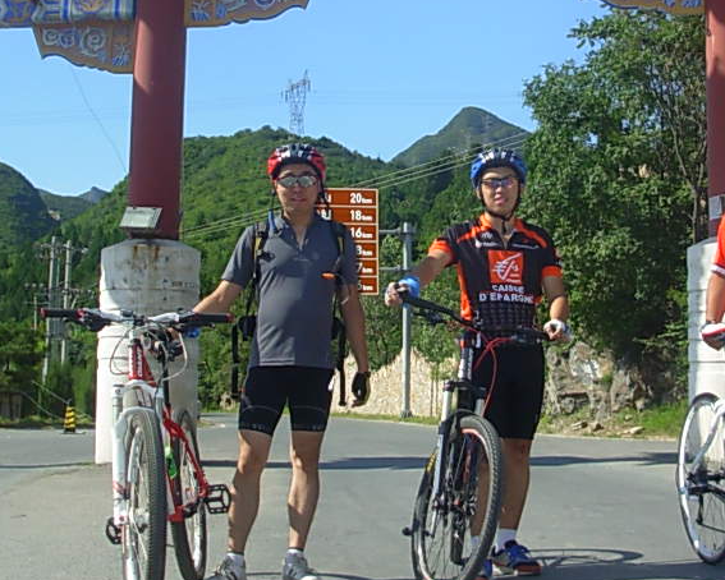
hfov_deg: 28.2
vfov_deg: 22.6
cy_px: 147
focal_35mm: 67
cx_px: 440
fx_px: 1438
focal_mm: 6.3
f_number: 2.9
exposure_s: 1/861
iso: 50
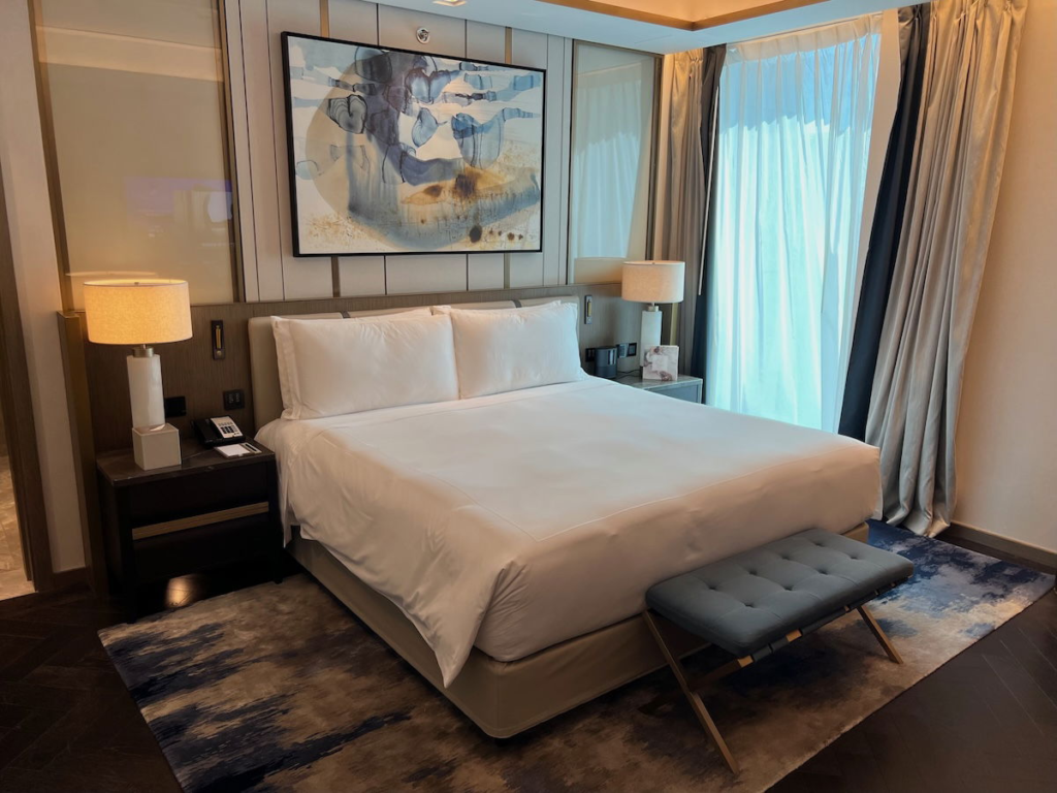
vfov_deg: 53.1
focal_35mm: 26
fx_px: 794
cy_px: 396
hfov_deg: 67.3
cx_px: 528
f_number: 1.5
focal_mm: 5.7
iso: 40
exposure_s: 1/123
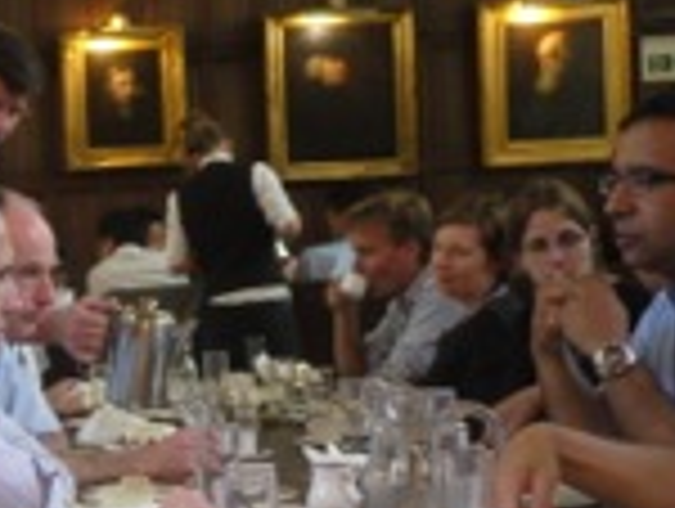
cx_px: -14
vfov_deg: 17.9
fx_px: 1602
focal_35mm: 82
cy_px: 378
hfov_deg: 22.8
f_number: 2.5
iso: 400
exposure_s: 1/20
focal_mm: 14
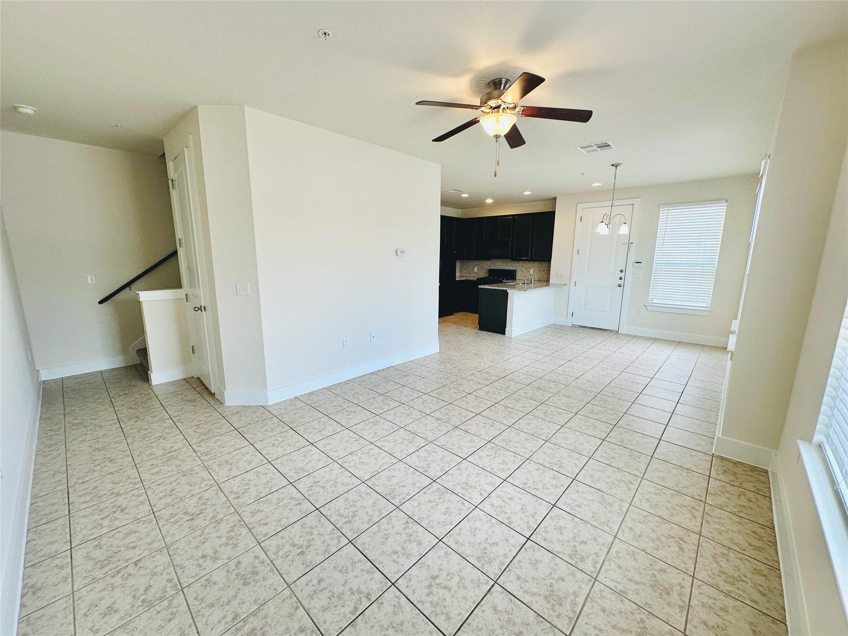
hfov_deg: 102.1
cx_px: 424
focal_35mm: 14
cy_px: 318
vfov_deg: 85.7
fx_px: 343
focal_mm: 2.22
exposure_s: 1/120
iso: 125
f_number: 2.2
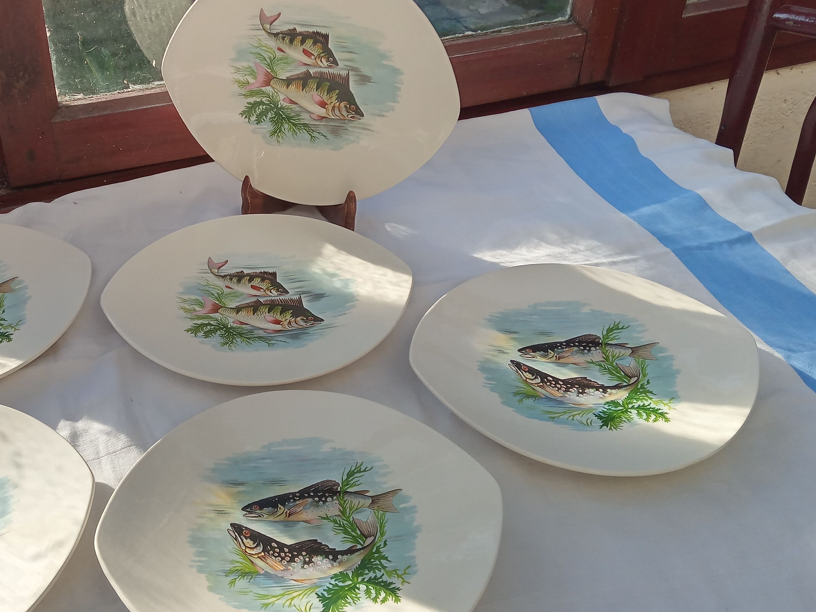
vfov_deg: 34.3
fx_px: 990
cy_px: 285
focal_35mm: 42
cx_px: 241
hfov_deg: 43.8
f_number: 1.8
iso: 121
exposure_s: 1/1873
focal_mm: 3.57
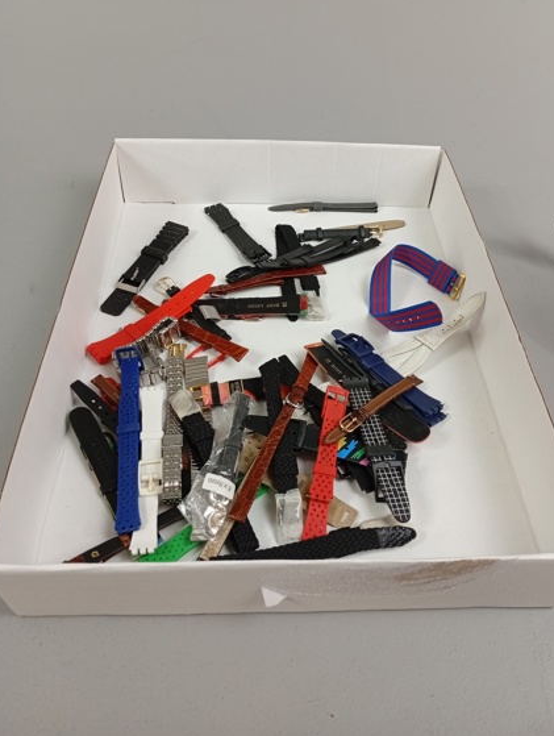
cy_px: 346
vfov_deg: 61.5
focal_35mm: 29
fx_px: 617
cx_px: 290
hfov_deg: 48.3
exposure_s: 1/33.3
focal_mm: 3.98
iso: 259
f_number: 1.8
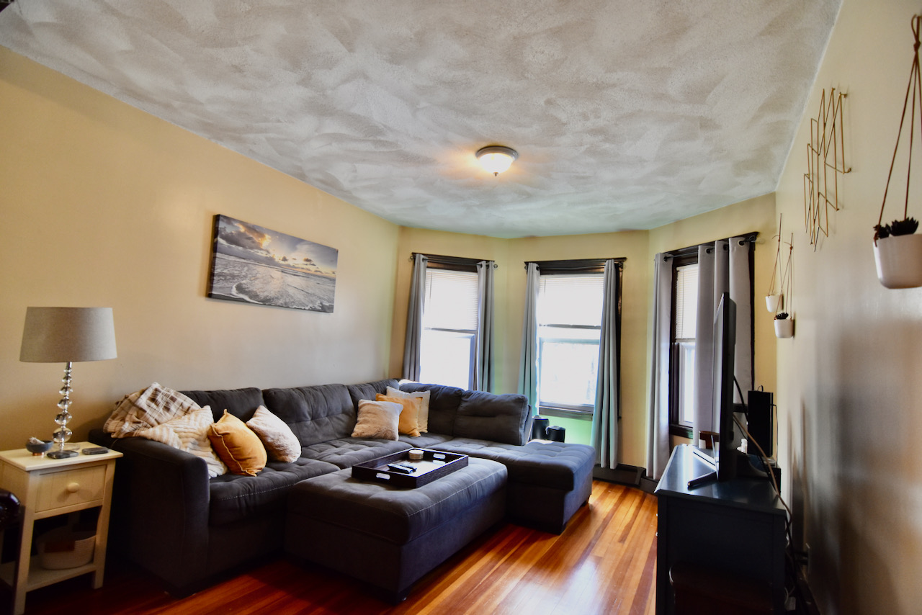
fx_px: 442
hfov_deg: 92.4
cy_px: 308
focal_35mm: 17
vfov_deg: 69.7
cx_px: 461
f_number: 4.5
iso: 800
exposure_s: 1/80
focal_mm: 11.5
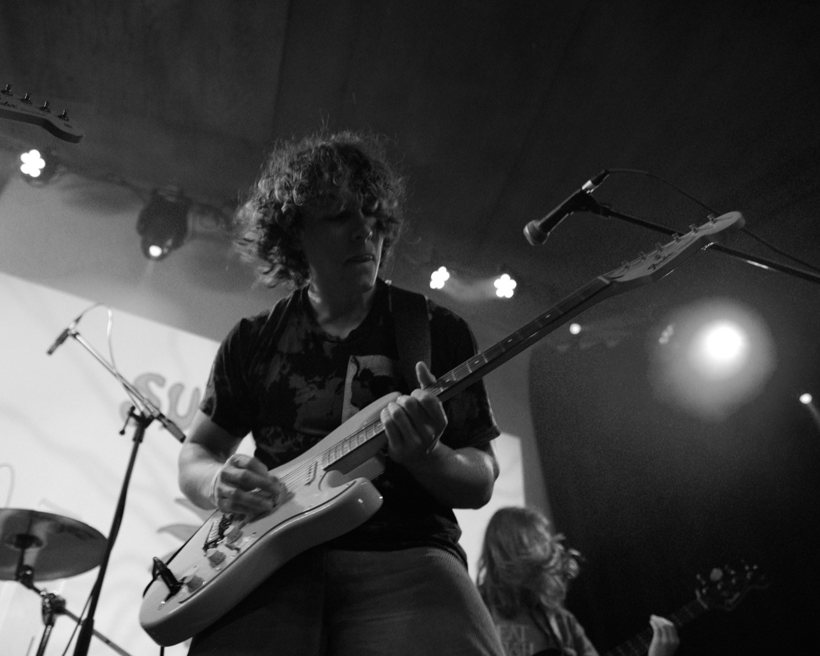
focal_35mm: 28
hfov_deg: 62.2
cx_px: 386
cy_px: 337
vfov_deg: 51.5
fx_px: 679
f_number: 2
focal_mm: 16
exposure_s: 1/160
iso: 2500
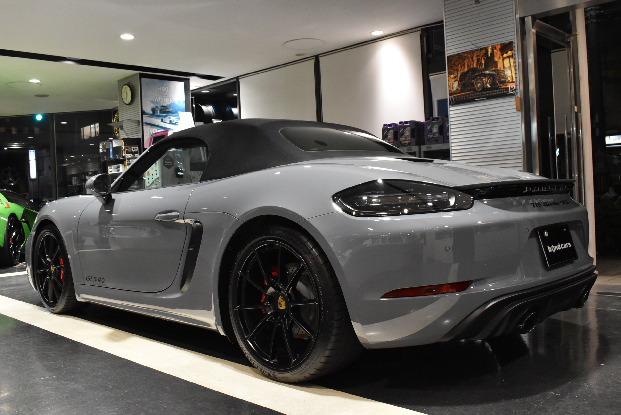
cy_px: 208
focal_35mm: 33
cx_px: 310
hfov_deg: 57.2
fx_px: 570
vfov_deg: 40.0
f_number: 8
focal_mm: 22
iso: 2200
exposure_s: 1/40
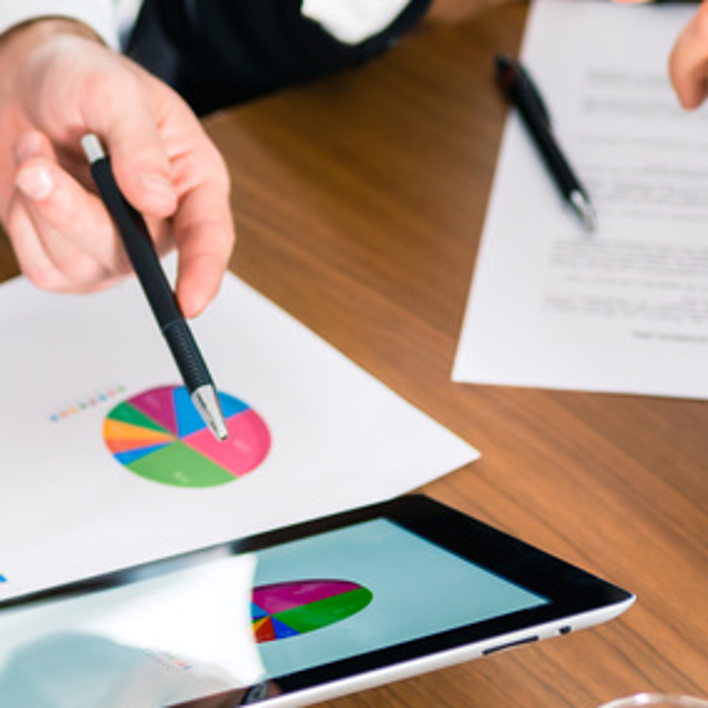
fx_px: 4096
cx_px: 261
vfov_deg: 9.9
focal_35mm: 177
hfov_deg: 9.9
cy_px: 348
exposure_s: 1/125
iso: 400
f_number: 4
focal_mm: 70
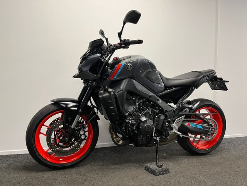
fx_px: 186
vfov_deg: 53.1
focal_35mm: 26
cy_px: 93
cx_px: 124
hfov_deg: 67.3
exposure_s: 1/50
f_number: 1.6
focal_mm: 5.1
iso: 80
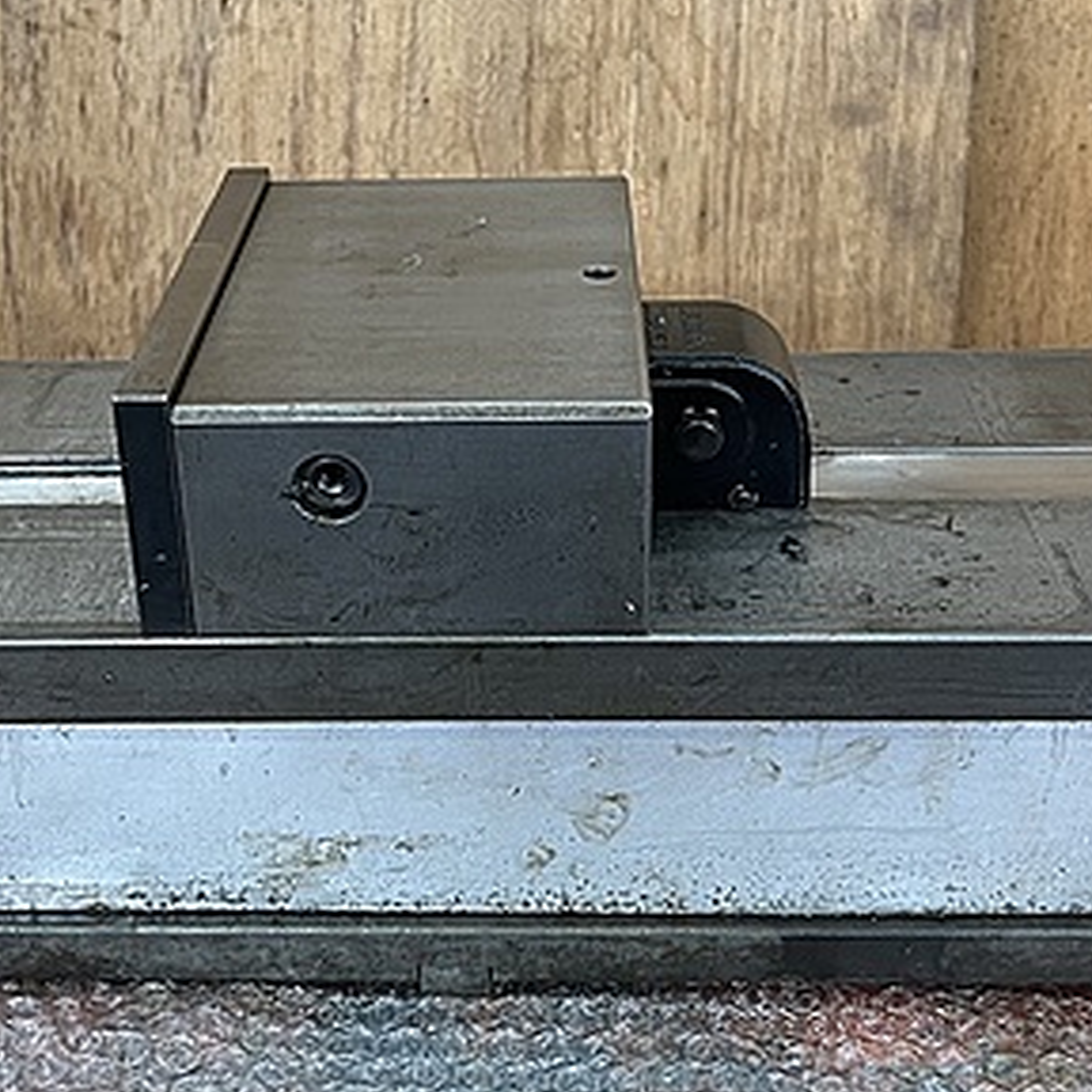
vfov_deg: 33.3
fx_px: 1820
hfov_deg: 33.4
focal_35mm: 51
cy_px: 466
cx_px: 482
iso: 125
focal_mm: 5.1
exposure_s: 1/93
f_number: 1.6
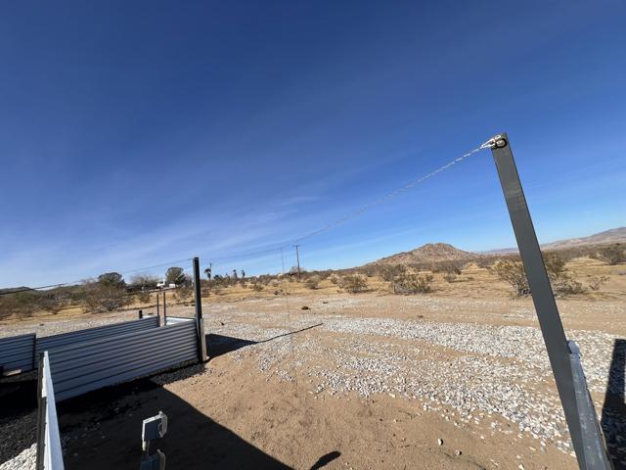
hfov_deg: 106.2
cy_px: 235
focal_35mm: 13
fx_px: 235
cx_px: 313
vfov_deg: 89.9
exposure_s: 1/2801
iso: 32
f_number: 1.8
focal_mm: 1.57
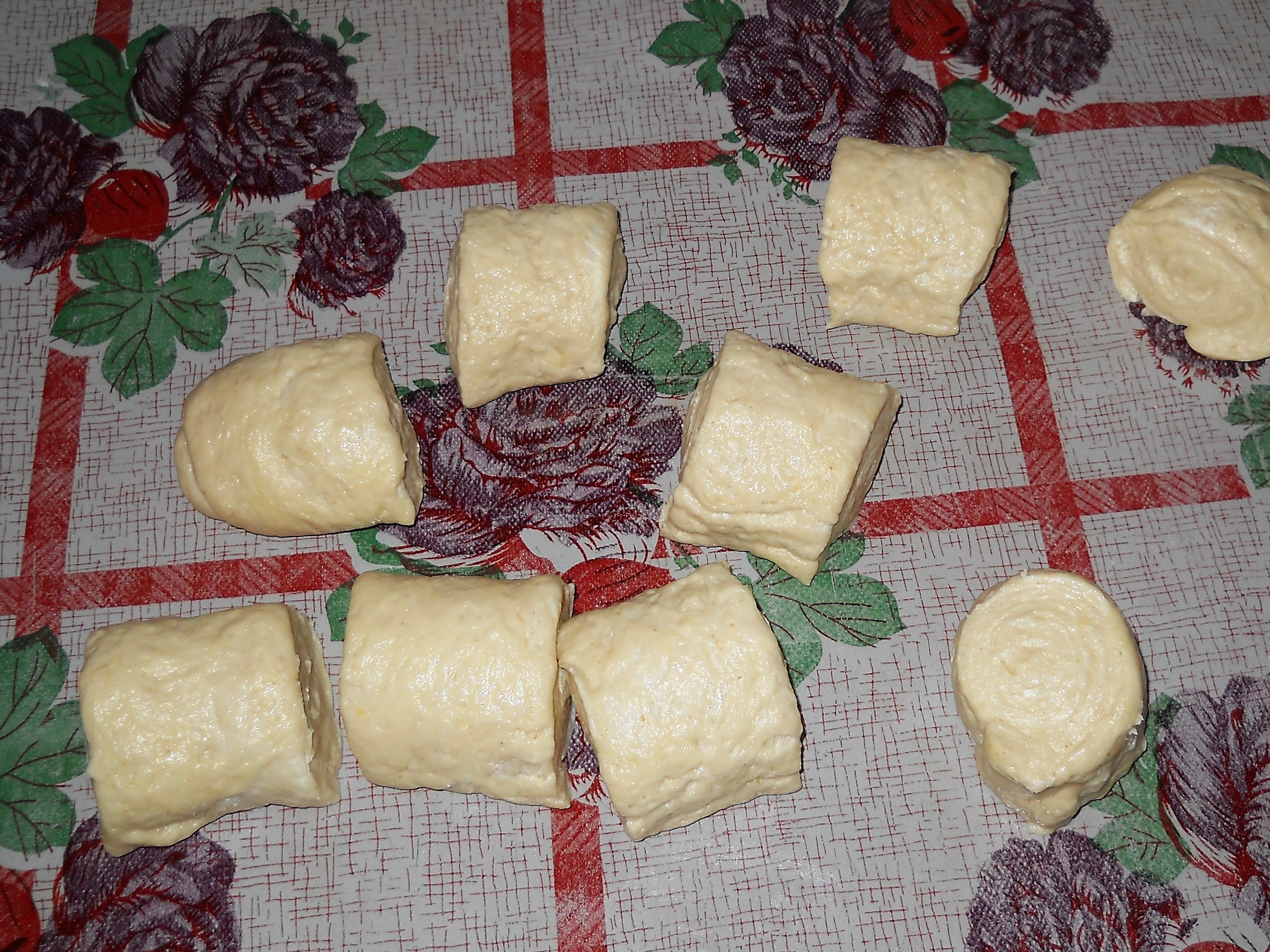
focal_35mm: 41
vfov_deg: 35.1
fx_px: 1504
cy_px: 476
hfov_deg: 45.8
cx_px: 635
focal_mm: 6.72
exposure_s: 1/30
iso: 80
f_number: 3.1
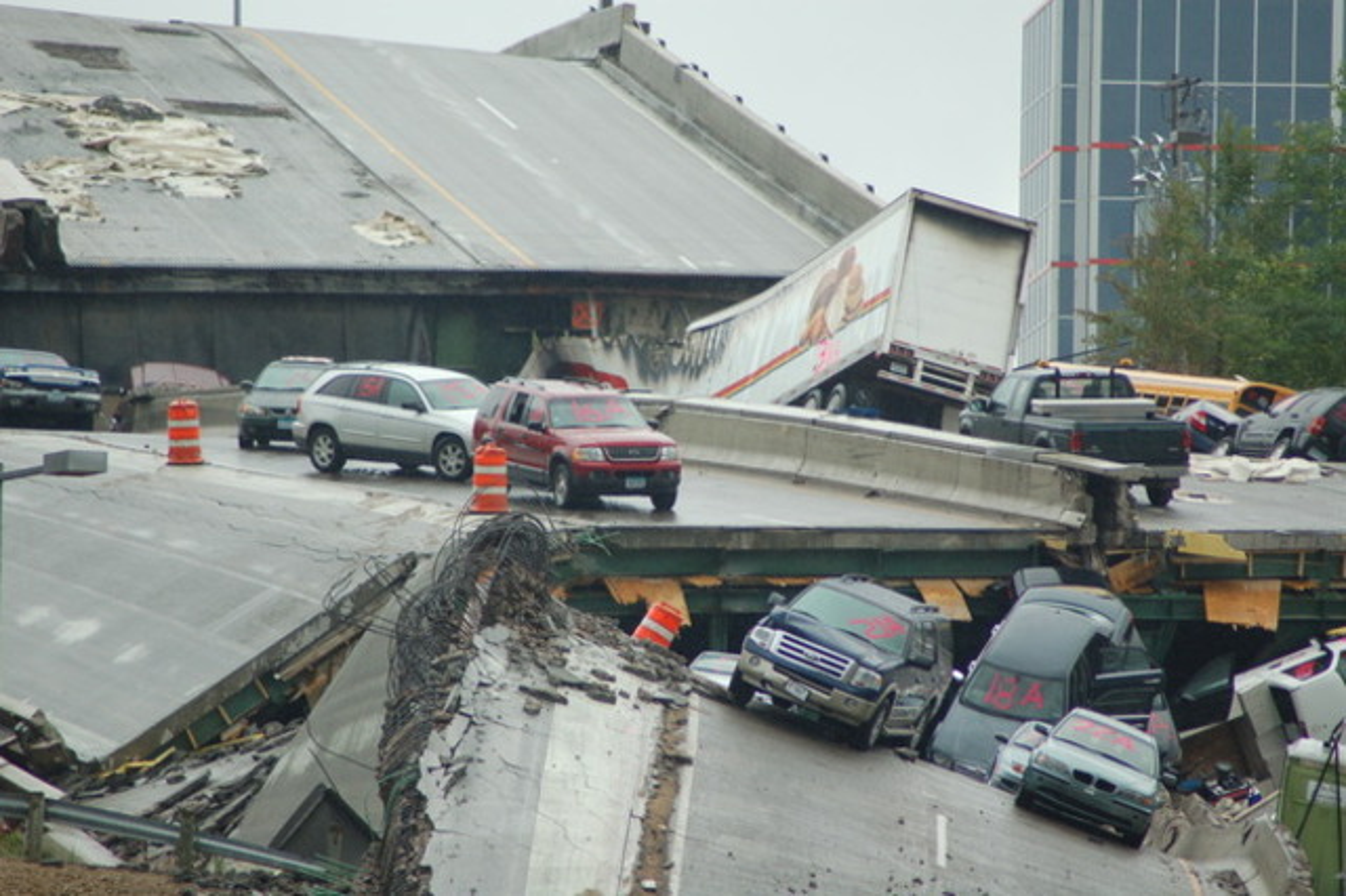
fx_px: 13452
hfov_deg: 5.7
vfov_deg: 3.8
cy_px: 448
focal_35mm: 360
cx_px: 673
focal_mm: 240
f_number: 5.3
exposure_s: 1/500
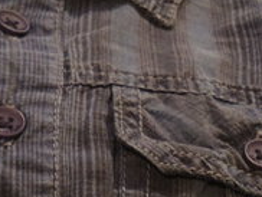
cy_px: 462
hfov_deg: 7.7
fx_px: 1940
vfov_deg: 5.6
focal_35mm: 256
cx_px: 63
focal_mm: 7.6
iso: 400
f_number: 2.2
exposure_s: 1/13
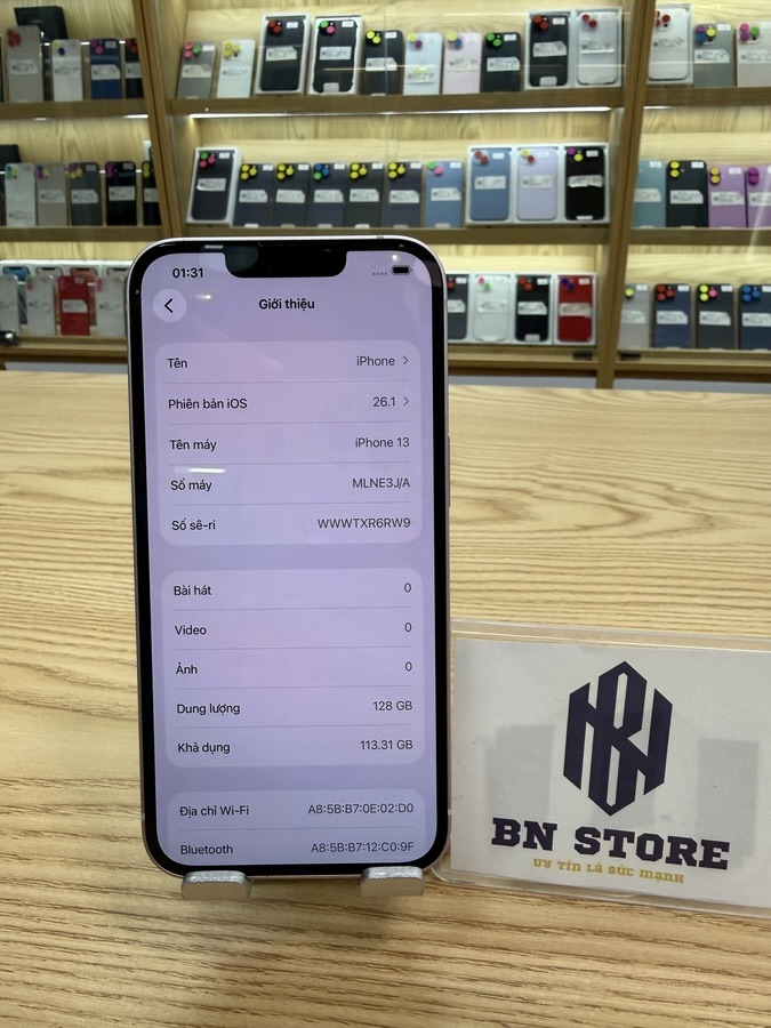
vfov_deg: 71.6
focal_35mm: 24
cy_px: 514
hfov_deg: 56.8
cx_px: 386
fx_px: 713
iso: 64
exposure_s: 1/120
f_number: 2.2
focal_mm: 2.22
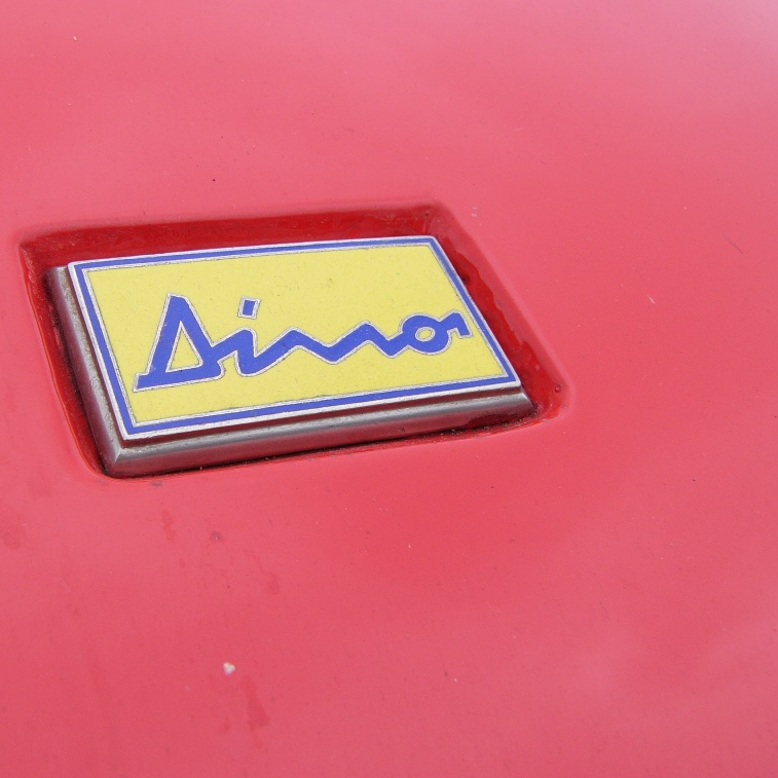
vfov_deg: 34.7
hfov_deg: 34.4
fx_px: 1246
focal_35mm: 49
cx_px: 280
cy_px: 386
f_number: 4
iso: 50
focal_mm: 6.8
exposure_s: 1/200
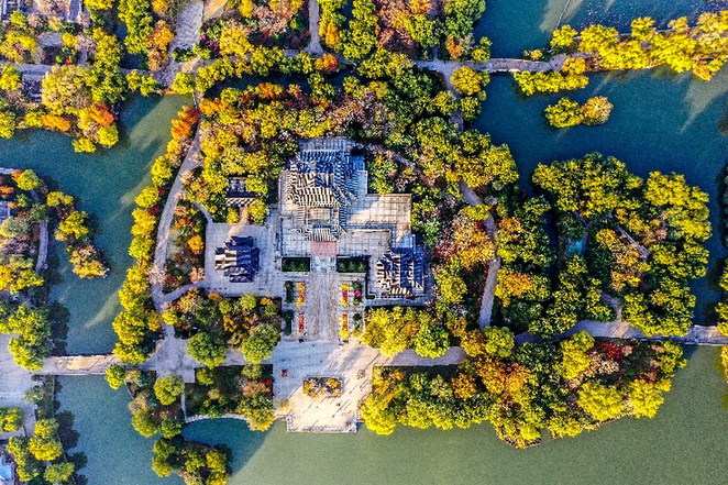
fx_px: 566
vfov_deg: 46.4
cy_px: 242
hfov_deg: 65.5
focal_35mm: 28
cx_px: 364
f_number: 4
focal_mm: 10.26
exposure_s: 1/100
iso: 100
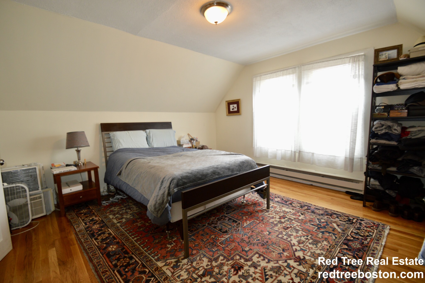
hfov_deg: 100.4
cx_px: 212
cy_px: 142
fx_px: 177
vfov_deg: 77.2
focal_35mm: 15
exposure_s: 1/60
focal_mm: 10
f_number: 3.5
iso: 450
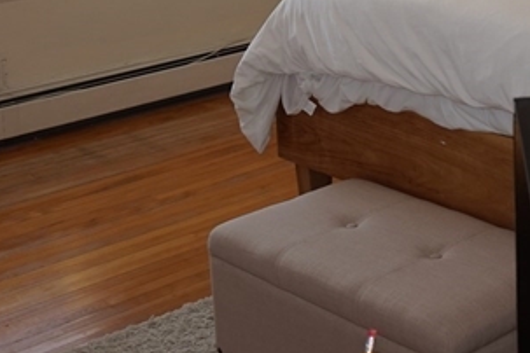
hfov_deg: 23.0
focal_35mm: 81
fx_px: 1192
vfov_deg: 15.6
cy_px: -163
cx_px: 638
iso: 100
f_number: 4
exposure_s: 1/60
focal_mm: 16
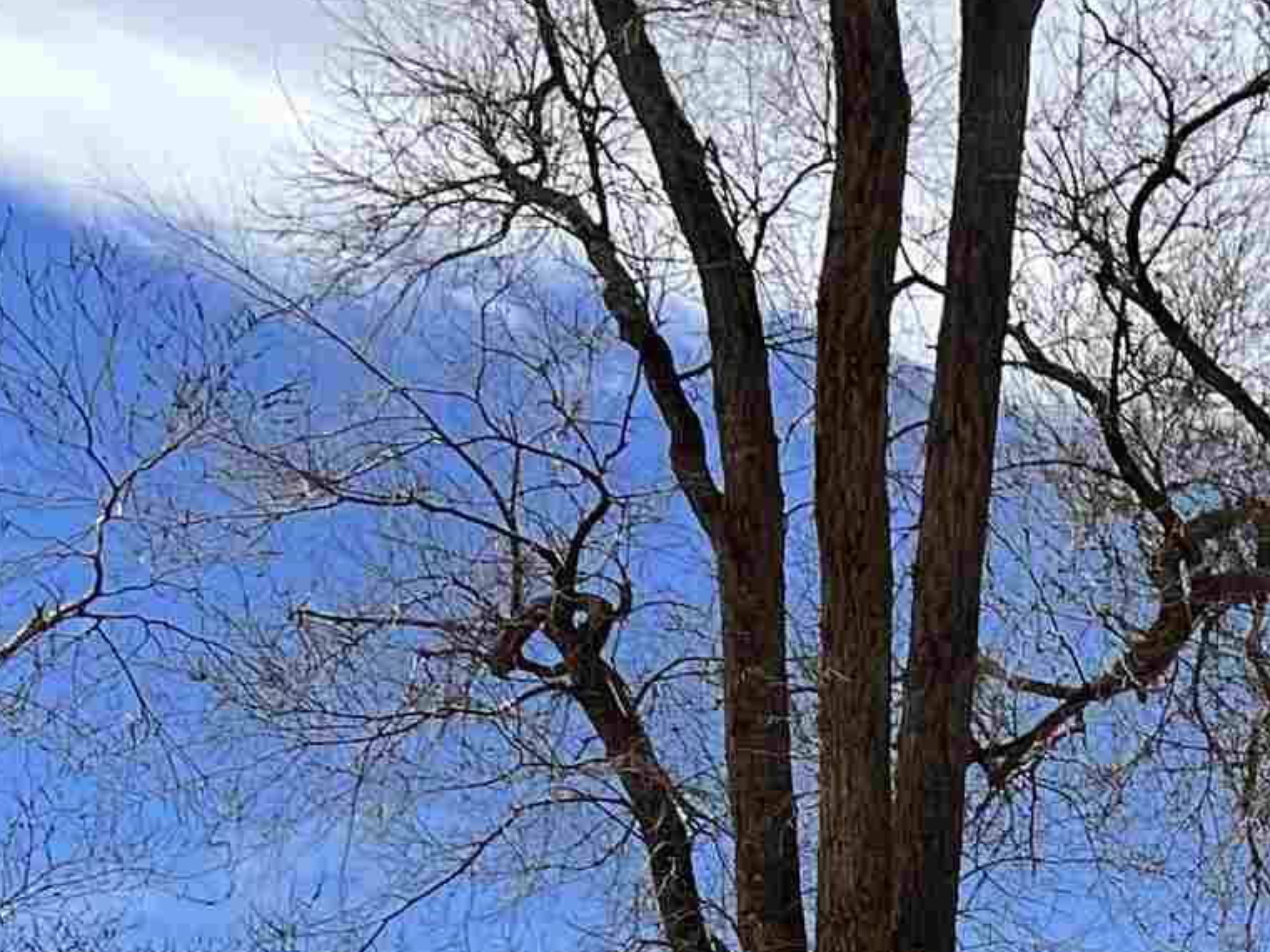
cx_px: 1859
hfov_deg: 17.1
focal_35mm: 105
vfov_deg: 12.4
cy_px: 1911
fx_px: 3853
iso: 50
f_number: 1.5
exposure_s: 1/5587
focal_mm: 5.7
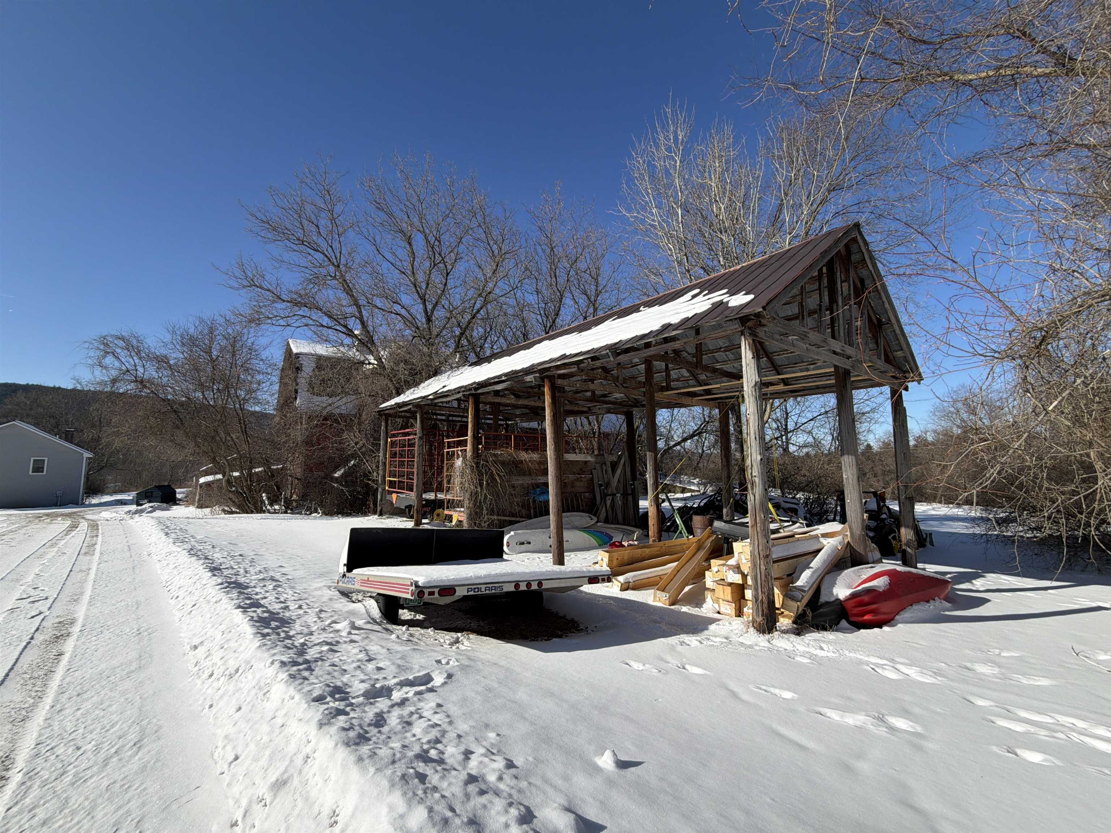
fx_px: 449
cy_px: 416
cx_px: 556
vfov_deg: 85.7
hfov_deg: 102.1
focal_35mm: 14
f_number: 2.2
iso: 20
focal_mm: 2.22
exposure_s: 1/1167
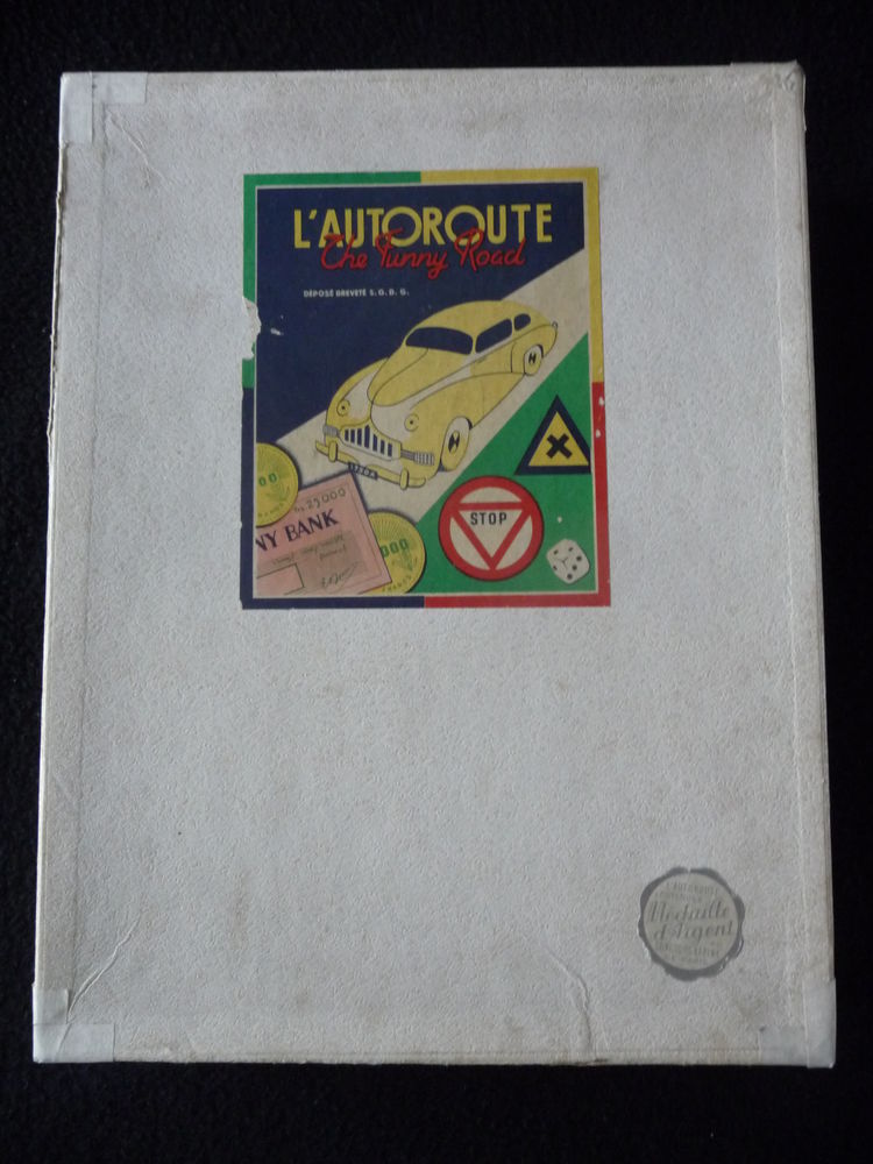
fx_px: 942
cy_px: 582
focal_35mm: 28
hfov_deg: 49.7
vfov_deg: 63.4
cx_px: 436
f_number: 3.3
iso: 400
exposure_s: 1/25
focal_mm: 4.7
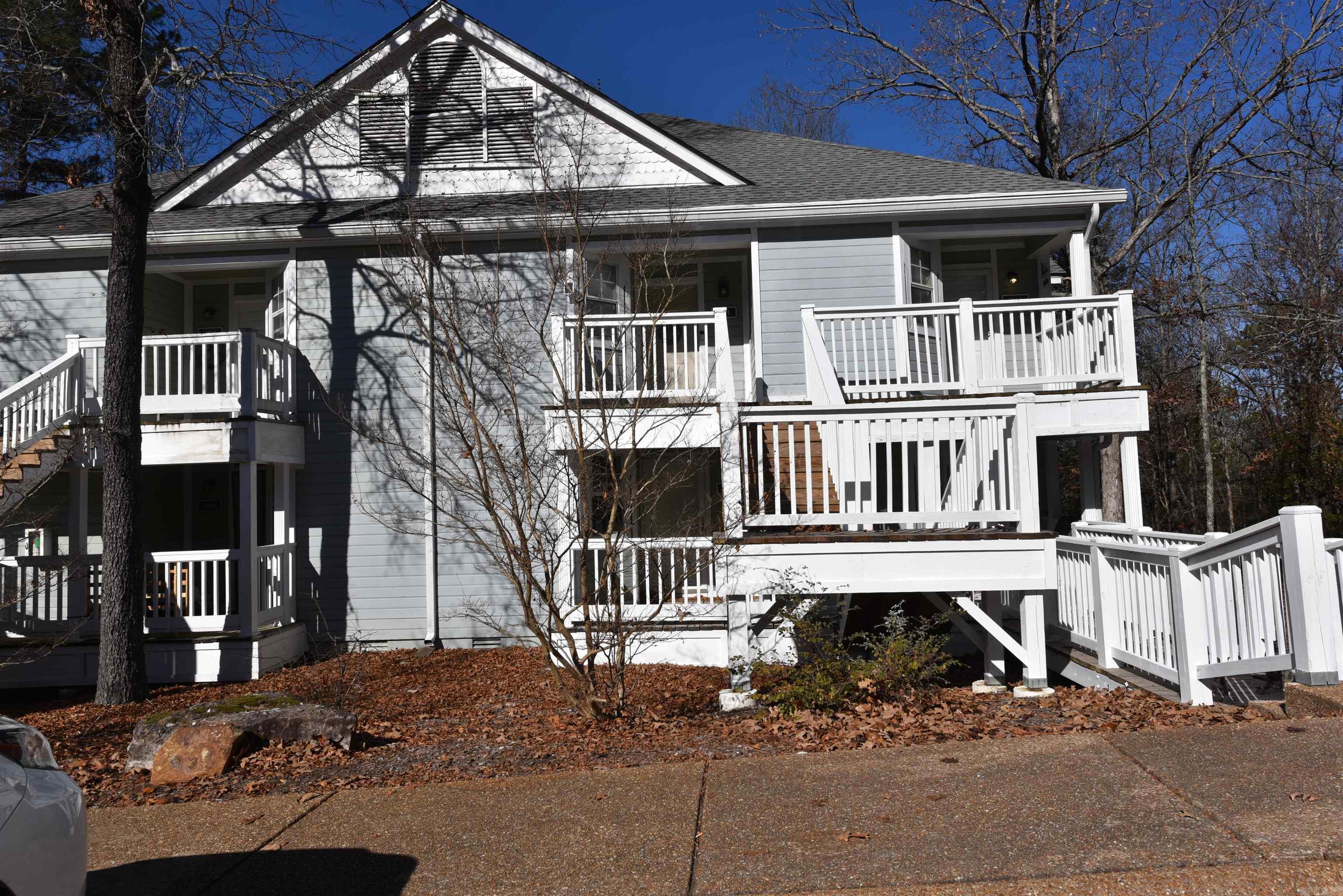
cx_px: 672
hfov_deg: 73.7
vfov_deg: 53.2
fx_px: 896
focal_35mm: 24
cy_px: 448
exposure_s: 1/200
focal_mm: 24
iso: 100
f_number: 14
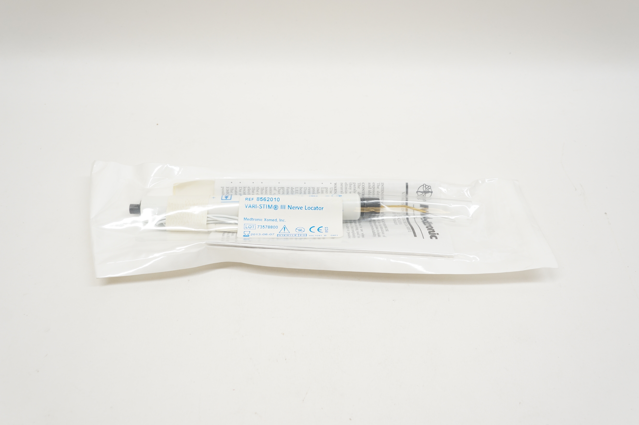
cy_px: 212
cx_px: 320
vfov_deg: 39.9
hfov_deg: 57.3
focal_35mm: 33
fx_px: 585
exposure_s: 1/60
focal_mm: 22
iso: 400
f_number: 6.3
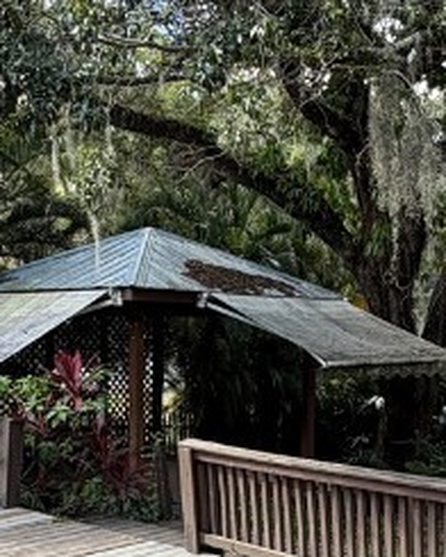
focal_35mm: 57
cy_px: 400
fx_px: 940
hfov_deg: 26.6
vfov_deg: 32.5
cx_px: 264
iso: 50
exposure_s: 1/121
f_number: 2.2
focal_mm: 2.22
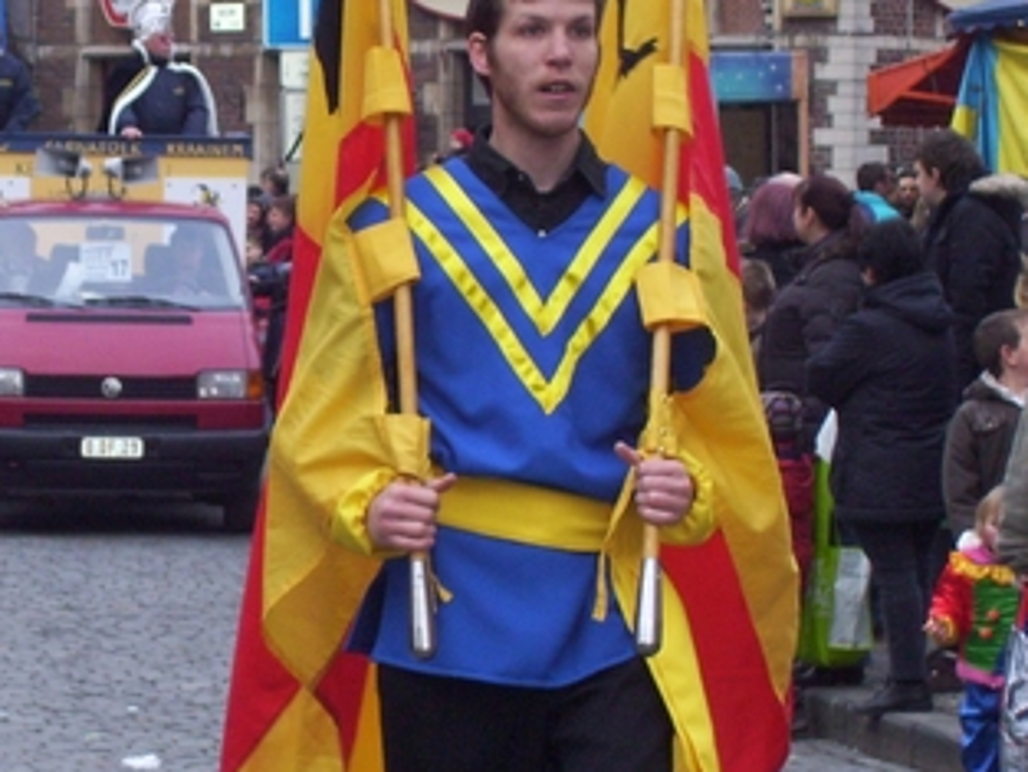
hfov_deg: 9.5
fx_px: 6150
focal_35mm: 207
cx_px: 151
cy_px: 366
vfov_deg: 7.2
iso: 200
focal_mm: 18
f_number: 4.6
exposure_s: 1/80
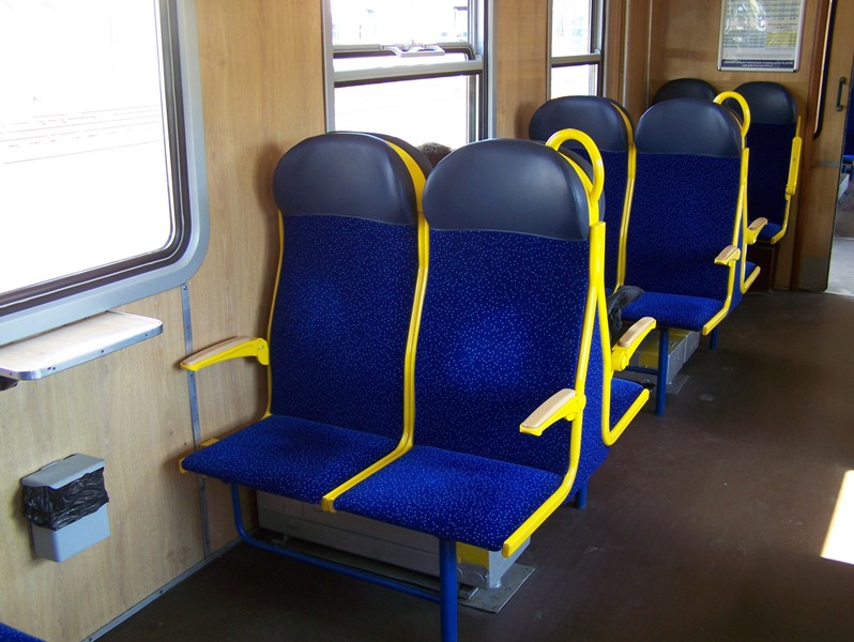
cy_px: 321
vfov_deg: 37.8
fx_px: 938
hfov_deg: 48.9
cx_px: 427
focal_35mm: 38
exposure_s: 1/40
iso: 80
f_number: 2.8
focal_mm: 6.3
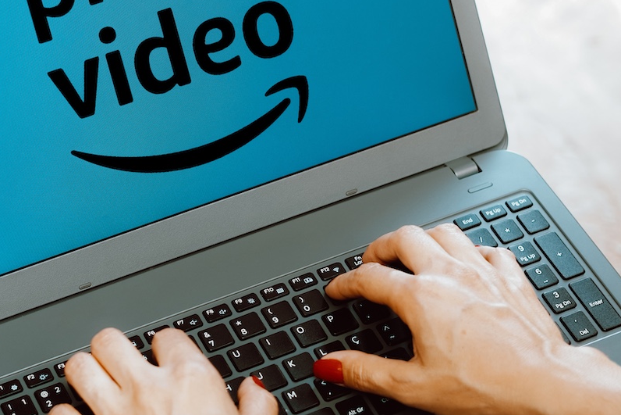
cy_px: 147
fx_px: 1949
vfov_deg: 12.1
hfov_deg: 18.0
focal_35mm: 113
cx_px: 186
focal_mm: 50
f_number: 2.8
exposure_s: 1/160
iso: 320
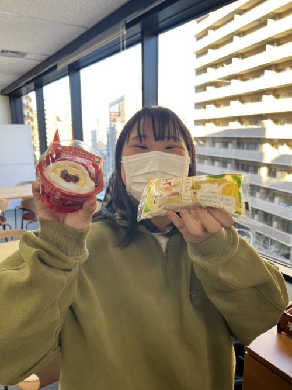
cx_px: 146
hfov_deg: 53.0
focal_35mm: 26
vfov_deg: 67.3
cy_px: 195
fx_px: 293
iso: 40
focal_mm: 5.7
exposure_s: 1/121
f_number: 1.5
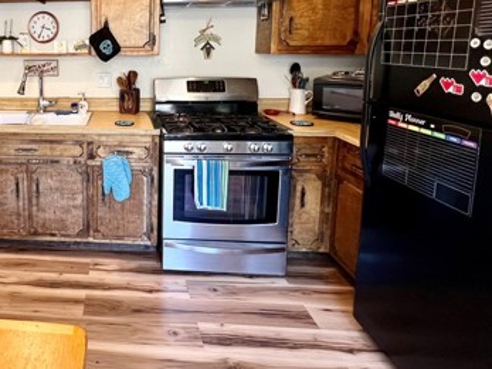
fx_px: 341
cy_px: 87
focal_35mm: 24
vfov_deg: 53.8
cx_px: 88
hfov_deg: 64.3
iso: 125
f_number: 1.8
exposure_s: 1/60
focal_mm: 1.57
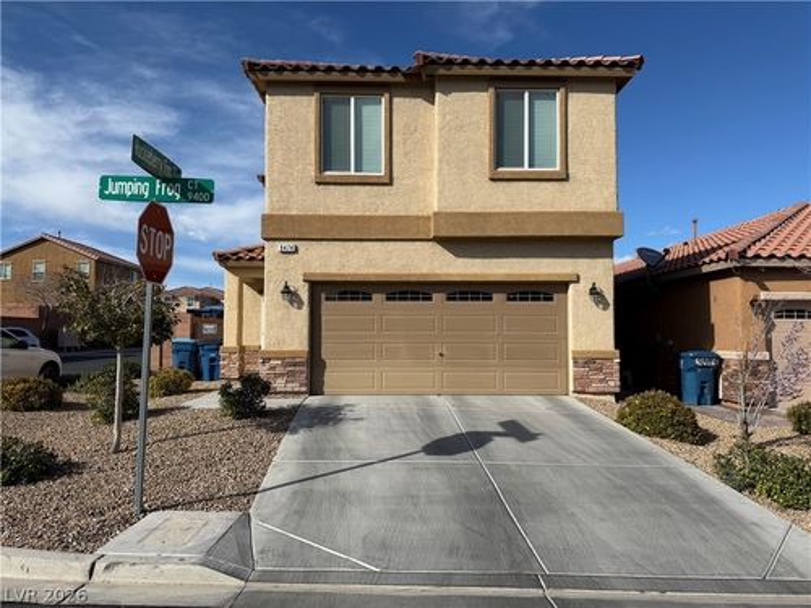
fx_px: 562
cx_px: 406
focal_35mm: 24
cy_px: 304
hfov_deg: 71.6
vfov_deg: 56.8
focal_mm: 6.76
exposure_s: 1/6173
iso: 80
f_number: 1.78
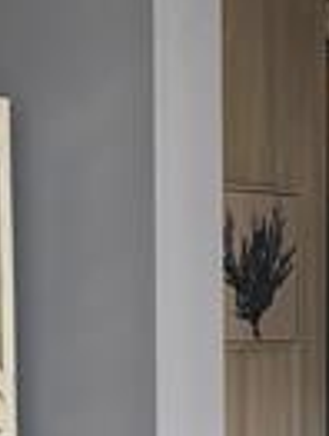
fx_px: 1917
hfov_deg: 9.6
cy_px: 466
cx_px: 449
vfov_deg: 12.7
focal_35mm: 152
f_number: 1.6
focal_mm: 5.96
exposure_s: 1/121
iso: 125
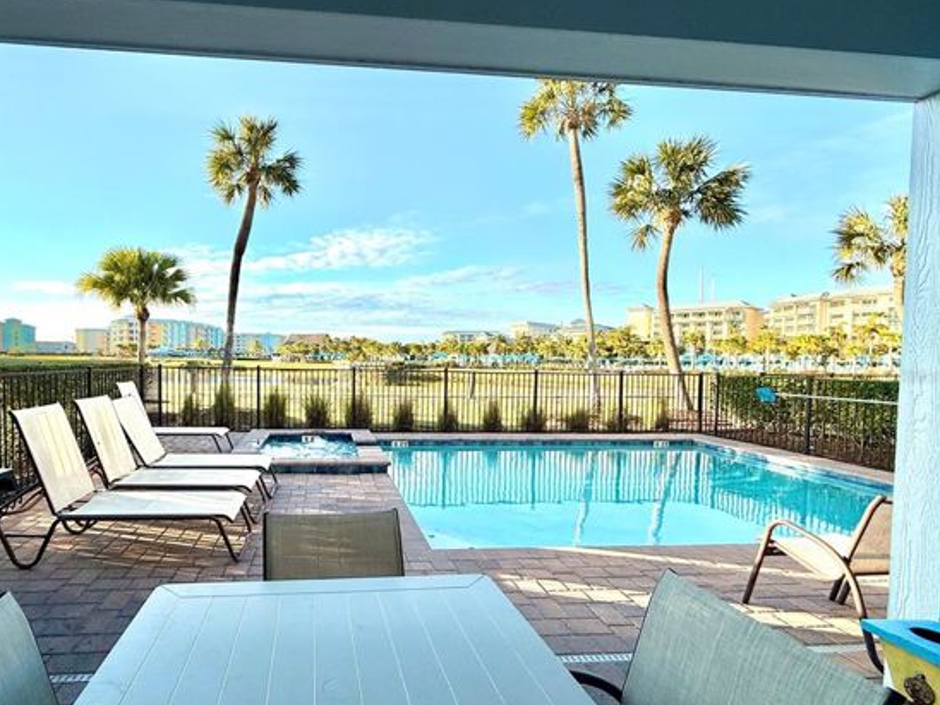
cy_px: 376
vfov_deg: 71.5
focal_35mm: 18
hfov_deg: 86.4
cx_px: 366
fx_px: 489
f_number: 2.2
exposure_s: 1/1033
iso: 50
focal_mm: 2.22
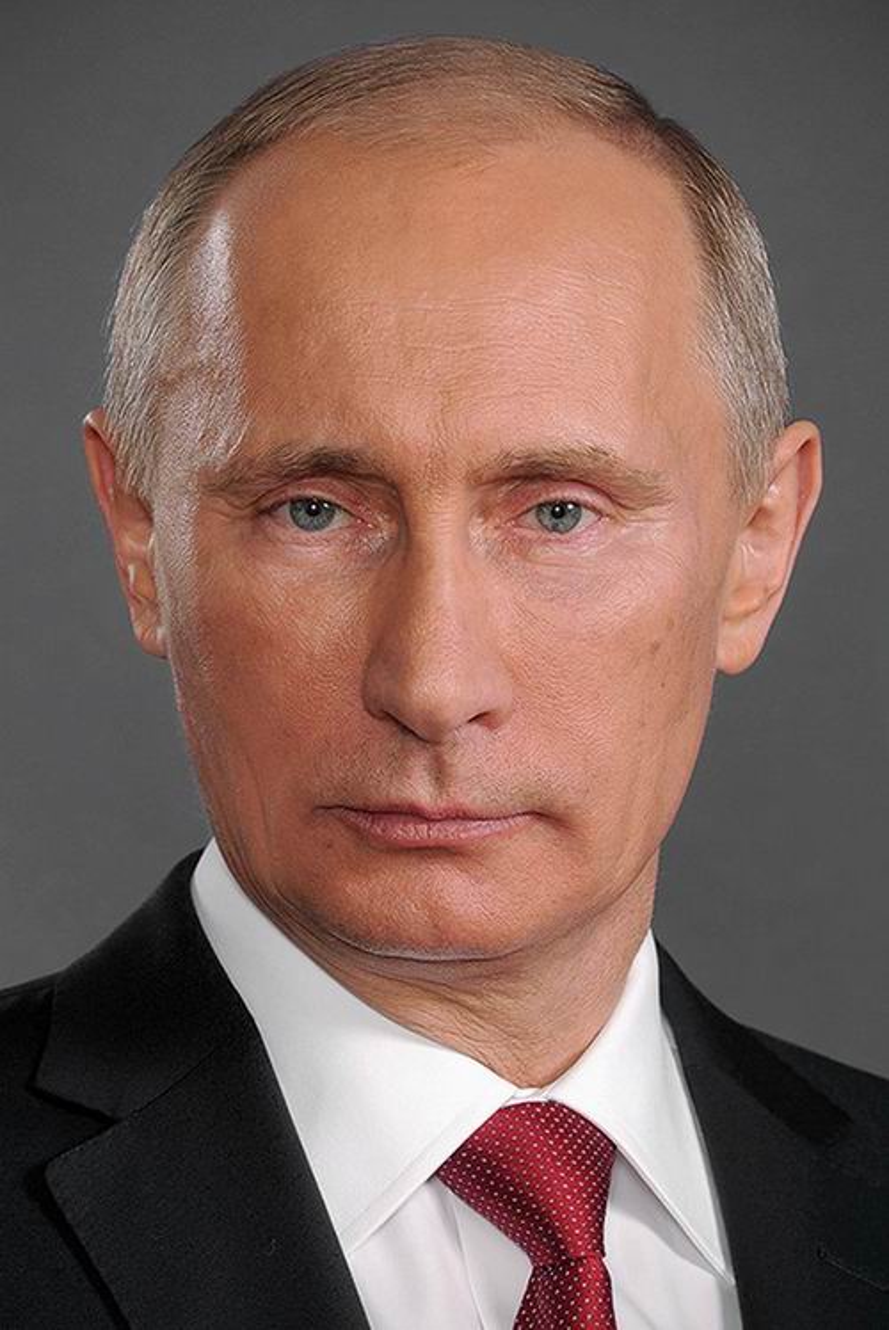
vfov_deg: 10.3
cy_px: 665
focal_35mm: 200
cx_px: 444
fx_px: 7394
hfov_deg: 6.9
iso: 200
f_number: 9
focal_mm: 200
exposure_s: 1/200
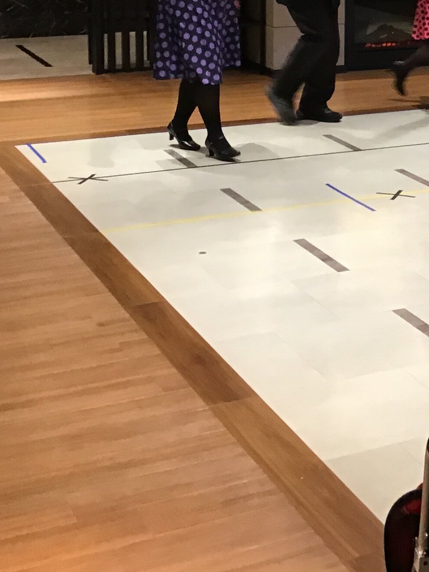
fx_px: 1272
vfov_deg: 24.5
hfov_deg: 18.5
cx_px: 455
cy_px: 42
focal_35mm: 77
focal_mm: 3.3
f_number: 2.4
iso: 100
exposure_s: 1/30
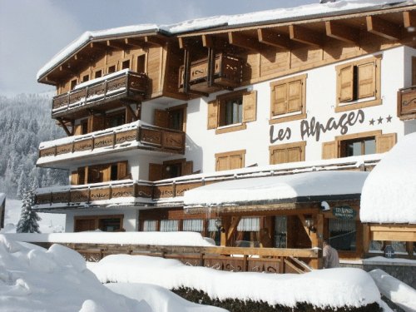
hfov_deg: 34.3
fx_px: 673
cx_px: 208
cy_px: 156
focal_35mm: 56
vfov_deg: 26.1
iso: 100
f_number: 8
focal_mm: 14.43
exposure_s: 1/750
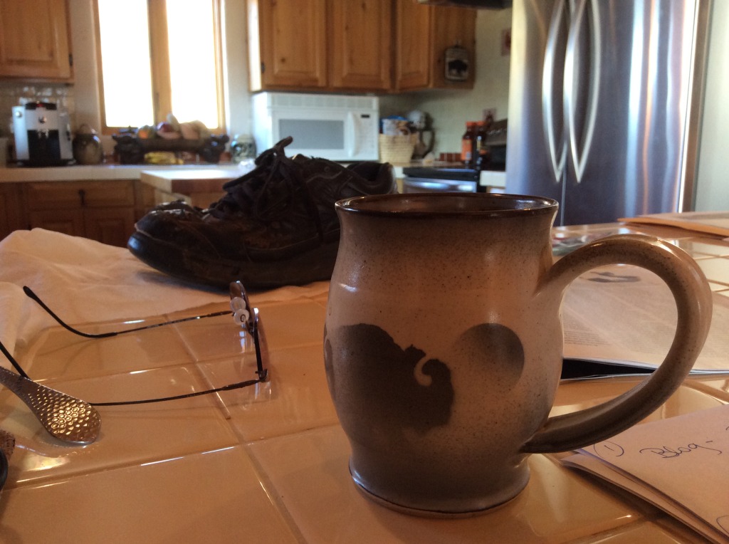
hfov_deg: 55.4
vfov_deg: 42.8
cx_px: 364
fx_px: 694
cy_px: 272
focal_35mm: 33
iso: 100
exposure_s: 1/24
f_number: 2.4
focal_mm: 3.3
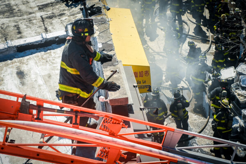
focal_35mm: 85
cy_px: 82
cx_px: 123
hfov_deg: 23.9
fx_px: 581
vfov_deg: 16.1
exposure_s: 1/640
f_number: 9
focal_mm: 85
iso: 500
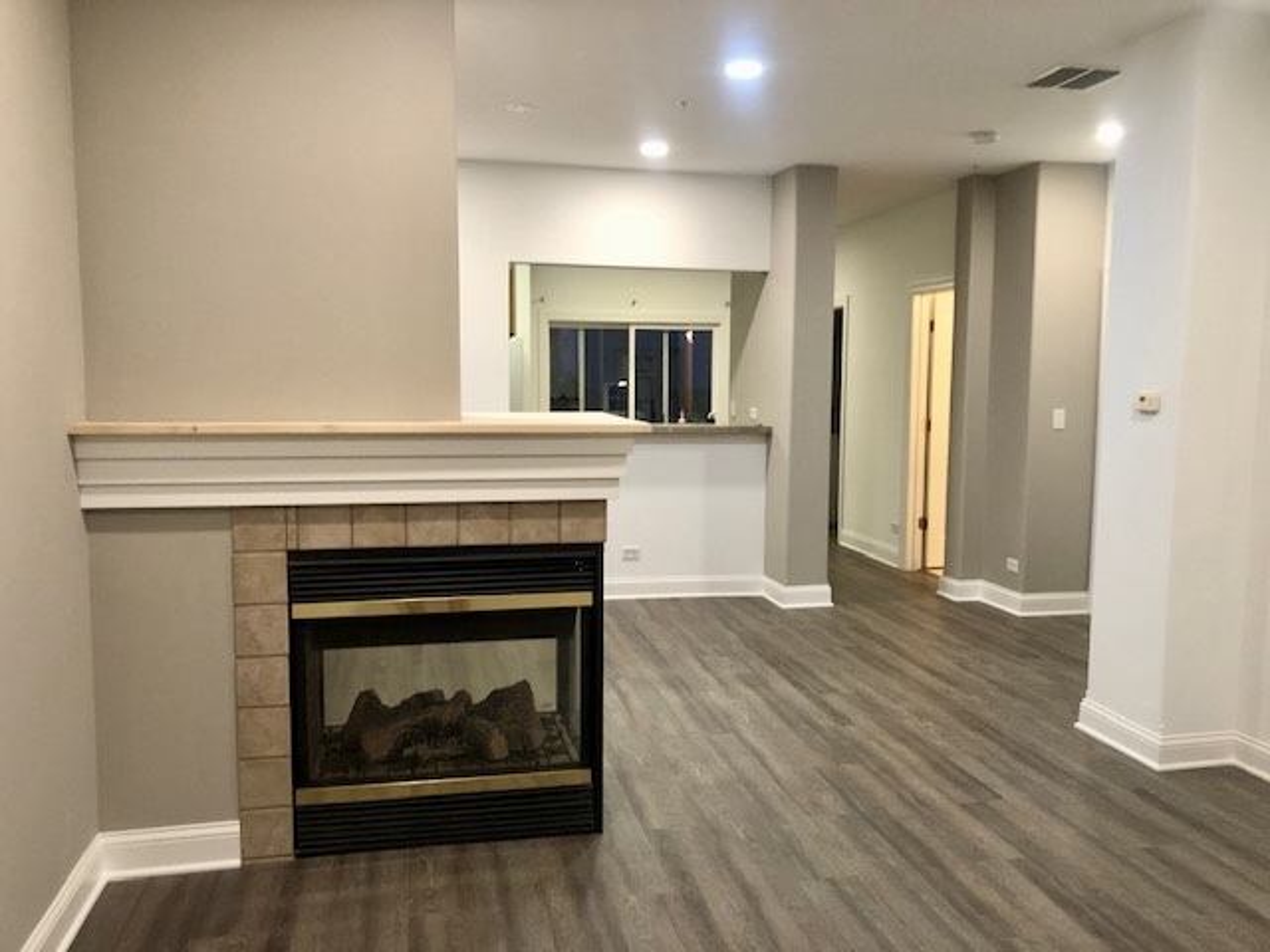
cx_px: 635
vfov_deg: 49.7
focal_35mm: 28
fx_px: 1027
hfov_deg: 63.4
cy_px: 476
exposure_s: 1/24
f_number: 1.8
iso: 32
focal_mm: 3.99
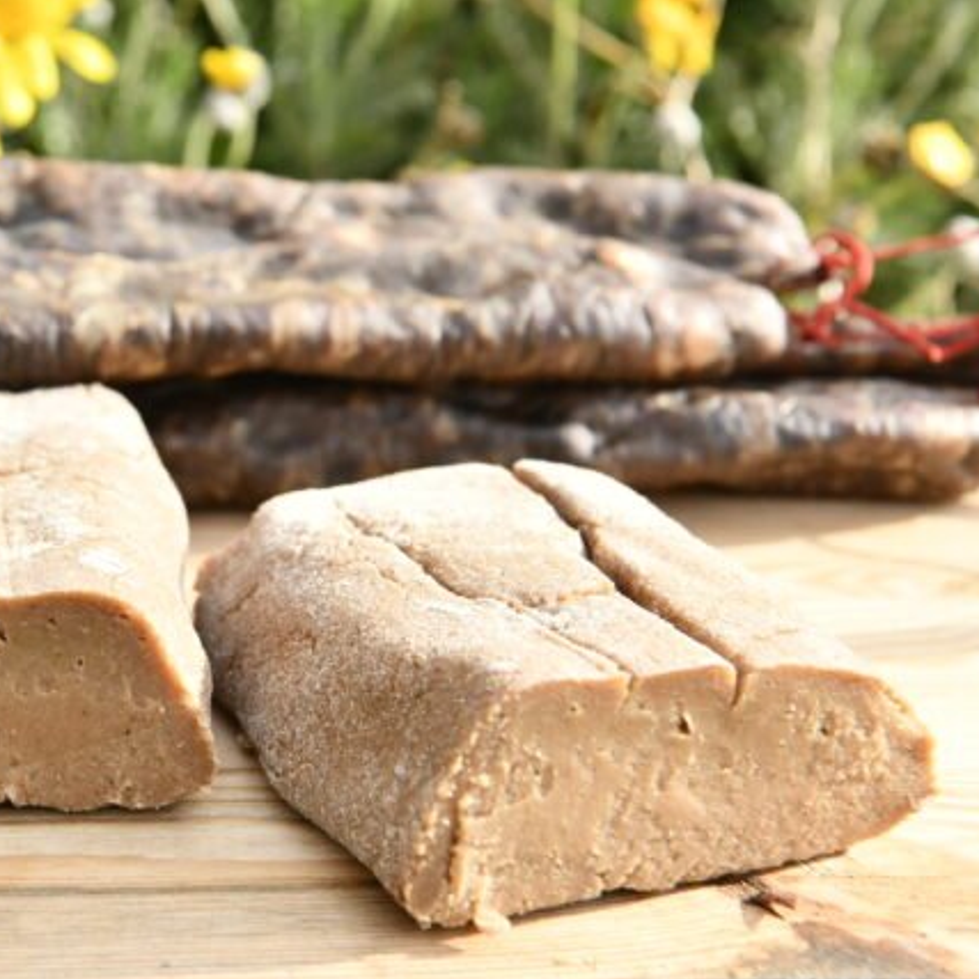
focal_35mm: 107
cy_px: 436
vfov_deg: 16.3
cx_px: 156
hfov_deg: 16.1
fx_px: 3424
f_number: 8
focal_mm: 70
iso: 1000
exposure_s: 1/800
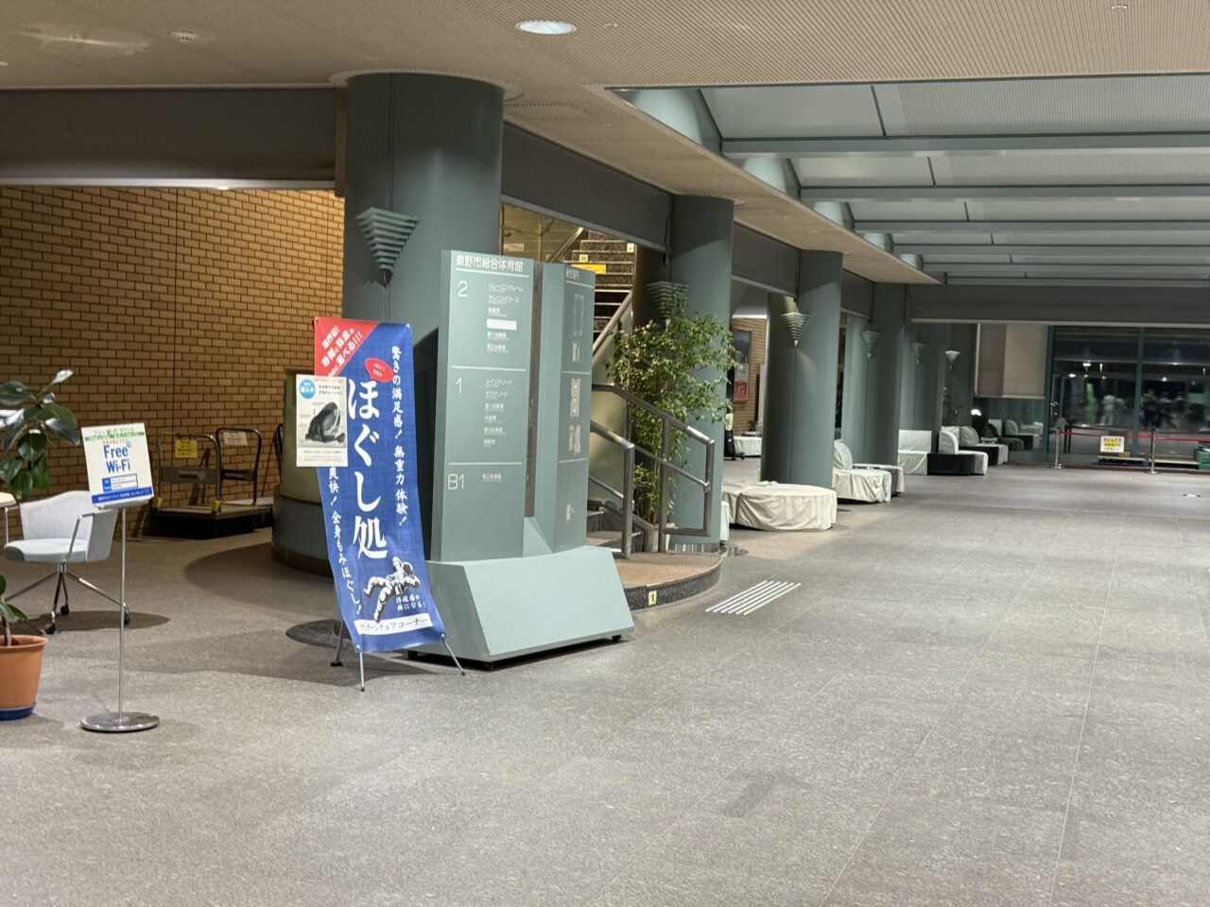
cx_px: 605
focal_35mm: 48
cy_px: 454
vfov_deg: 30.3
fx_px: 1678
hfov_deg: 39.7
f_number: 1.78
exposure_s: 1/50
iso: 160
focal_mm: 6.76
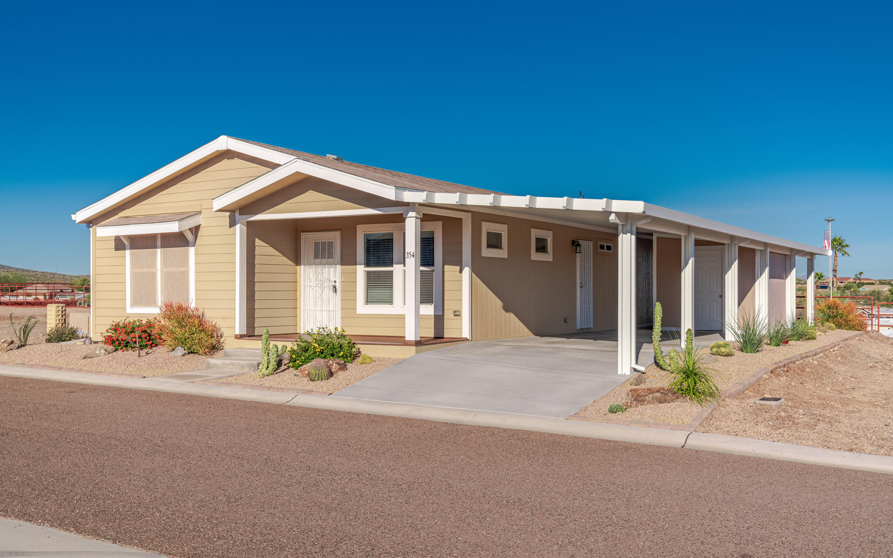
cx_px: 444
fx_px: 901
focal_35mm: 37
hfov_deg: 52.7
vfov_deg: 34.4
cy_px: 293
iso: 250
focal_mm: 36
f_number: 8
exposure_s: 1/8000
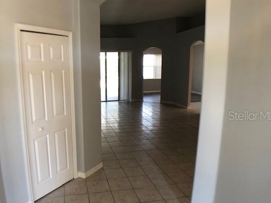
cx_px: 99
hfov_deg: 48.4
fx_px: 297
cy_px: 115
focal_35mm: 38
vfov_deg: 37.7
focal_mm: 3.99
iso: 32
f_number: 1.8
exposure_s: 1/30
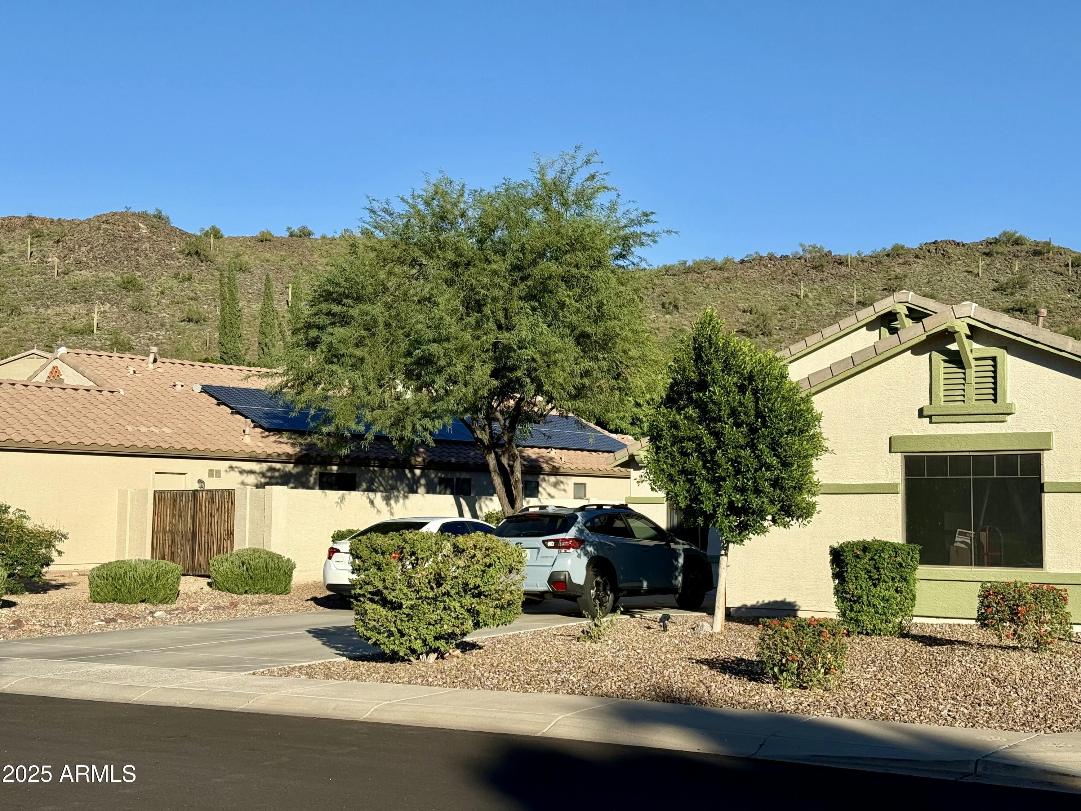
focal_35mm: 48
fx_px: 1499
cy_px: 406
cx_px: 540
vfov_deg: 30.3
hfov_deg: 39.7
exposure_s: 1/5208
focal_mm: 6.76
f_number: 1.78
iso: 64
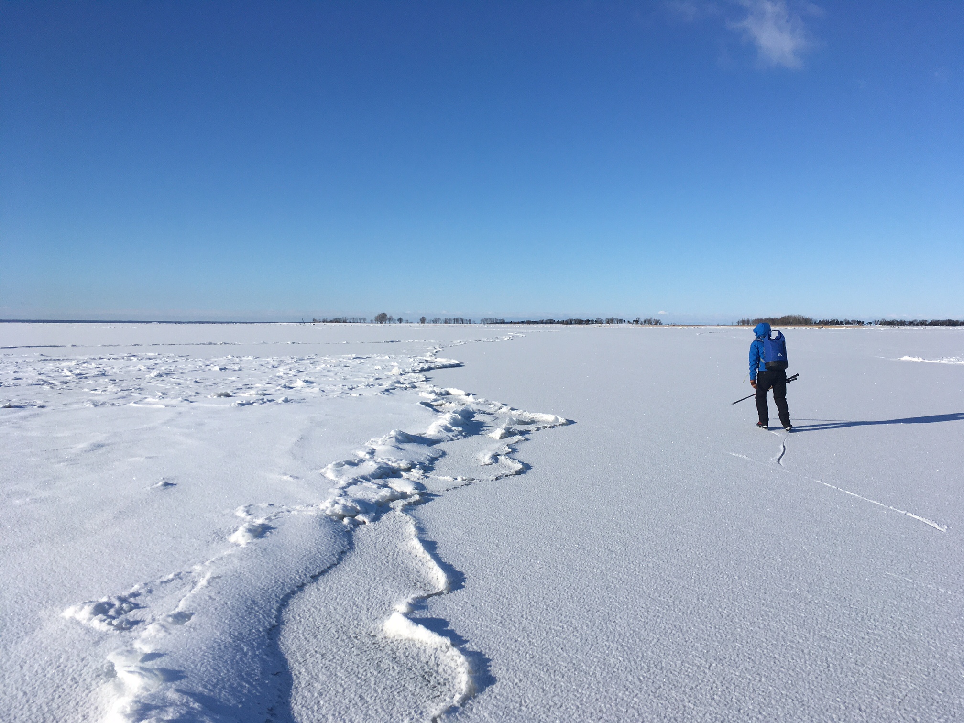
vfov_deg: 48.2
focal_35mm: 29
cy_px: 362
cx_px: 482
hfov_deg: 61.7
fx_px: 808
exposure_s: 1/3344
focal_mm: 4.15
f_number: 2.2
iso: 25
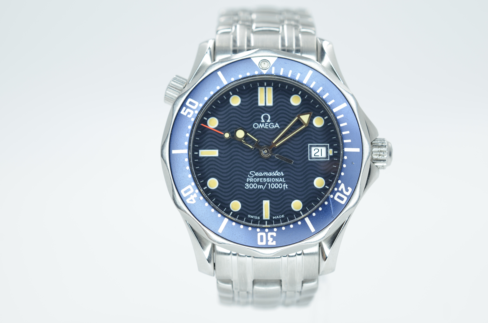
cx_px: 244
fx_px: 812
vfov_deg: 22.5
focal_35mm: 60
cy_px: 162
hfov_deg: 33.5
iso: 160
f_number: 8
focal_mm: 40
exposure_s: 1/50
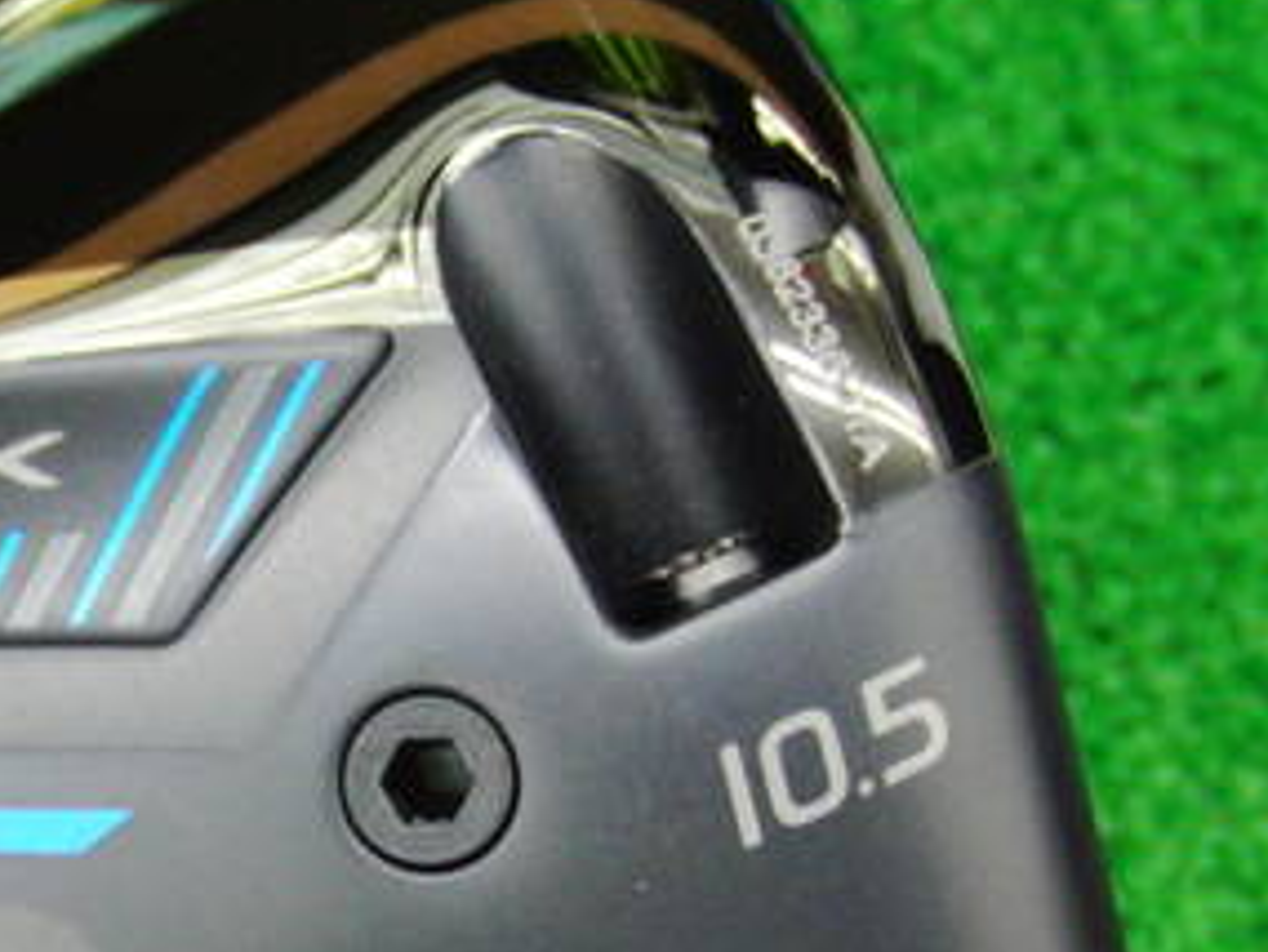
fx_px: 3042
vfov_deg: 17.7
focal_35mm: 83
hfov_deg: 23.1
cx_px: 205
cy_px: 752
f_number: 3.6
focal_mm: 6.42
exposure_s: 1/20
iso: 400
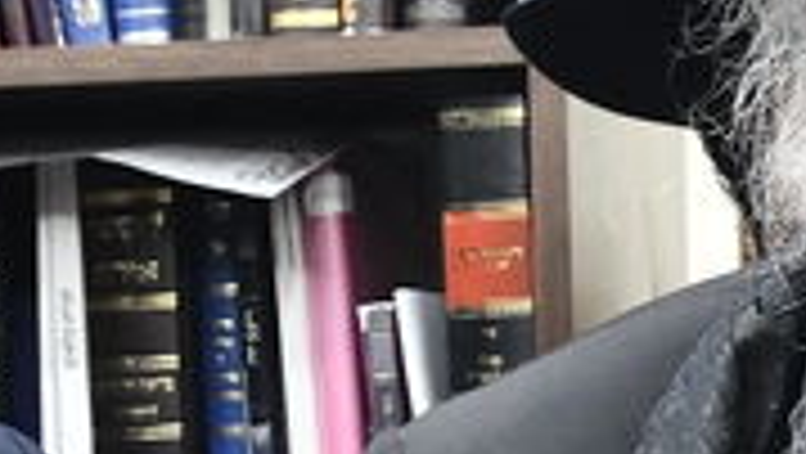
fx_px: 4898
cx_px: 1040
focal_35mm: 229
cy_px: 546
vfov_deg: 5.3
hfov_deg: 9.3
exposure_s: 1/160
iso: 1250
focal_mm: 28
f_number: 5.6
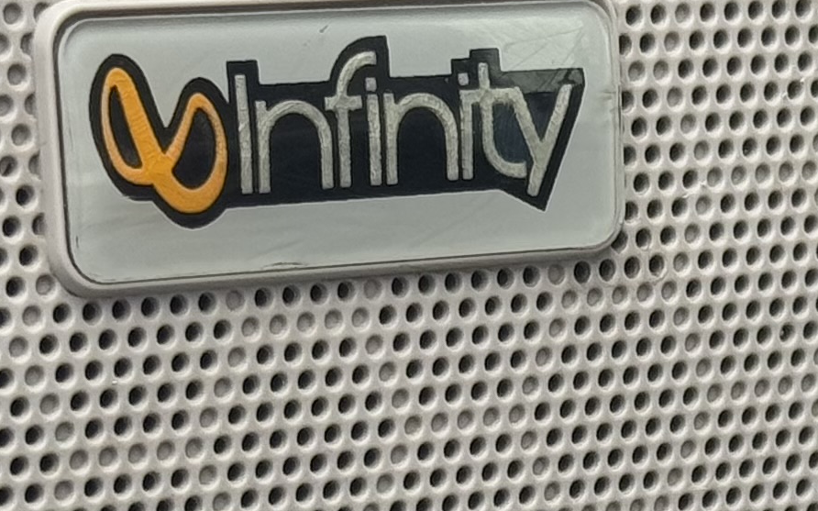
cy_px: 686
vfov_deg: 5.7
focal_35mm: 230
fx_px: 5126
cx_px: 713
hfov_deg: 9.1
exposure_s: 1/121
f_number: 1.78
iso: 50
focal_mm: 6.76
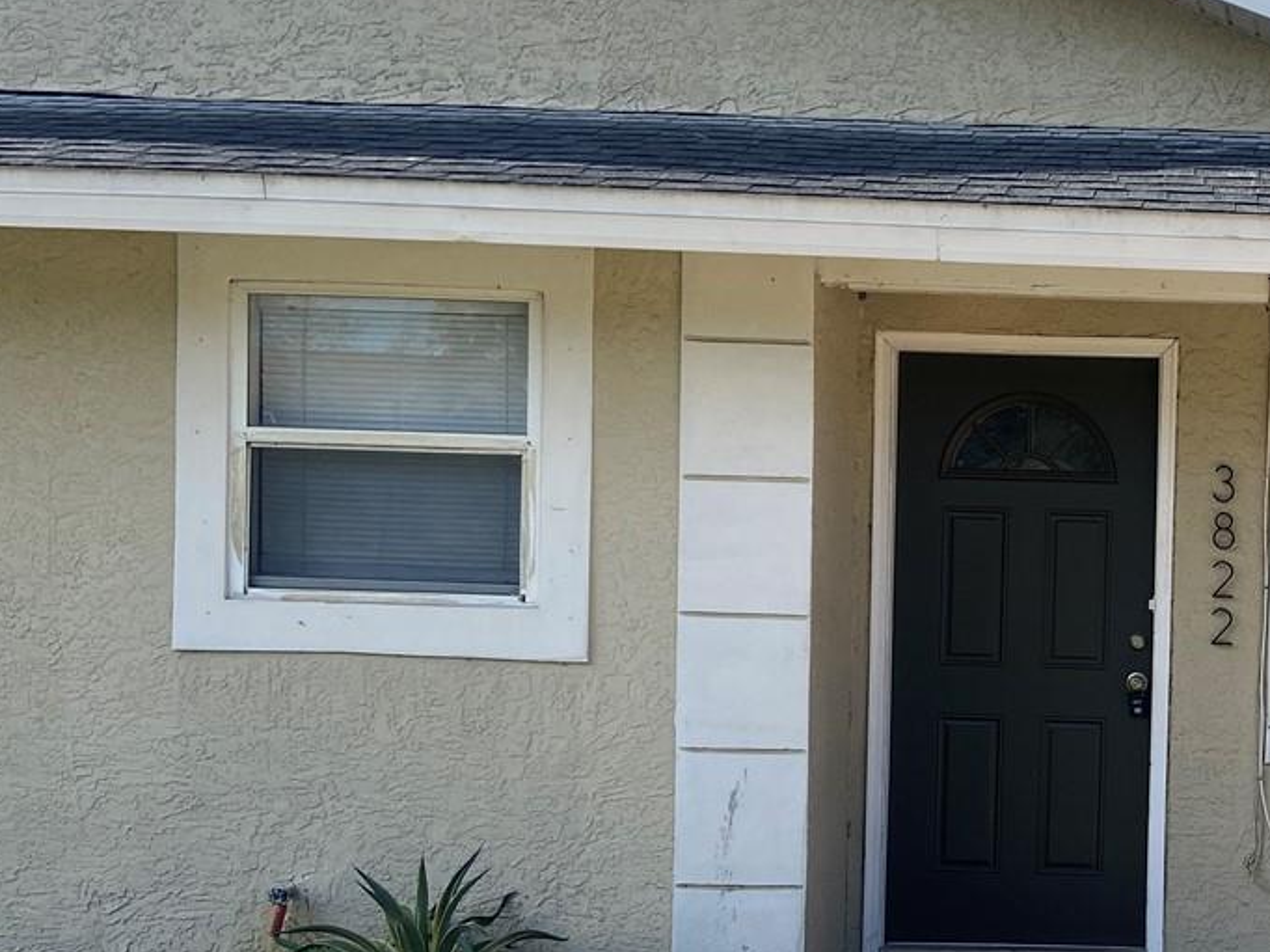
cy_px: 676
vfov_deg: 23.8
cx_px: 1328
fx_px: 2237
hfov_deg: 29.2
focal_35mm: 61
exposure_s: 1/2028
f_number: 1.8
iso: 32
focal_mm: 4.25
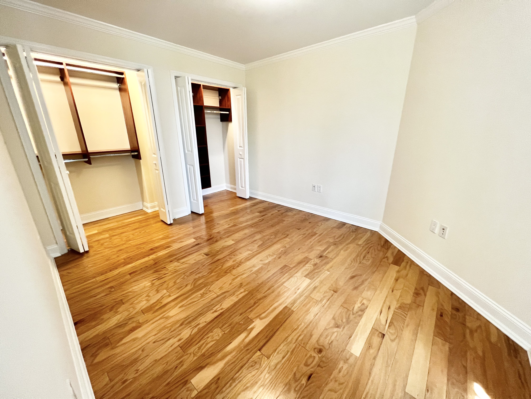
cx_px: 266
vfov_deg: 89.9
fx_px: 199
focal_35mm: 13
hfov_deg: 106.2
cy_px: 200
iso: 200
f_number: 1.8
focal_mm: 1.57
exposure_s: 1/120
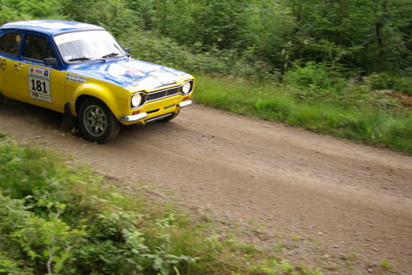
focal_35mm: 46
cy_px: 107
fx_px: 523
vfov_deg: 29.4
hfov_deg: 43.0
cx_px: 187
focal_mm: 23
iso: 400
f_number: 4
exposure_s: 1/350
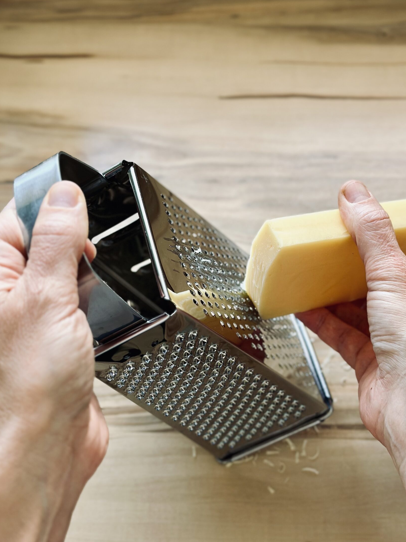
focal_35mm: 57
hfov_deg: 25.6
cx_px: 235
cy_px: 309
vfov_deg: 33.7
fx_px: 891
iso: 125
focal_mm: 6.86
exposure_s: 1/66
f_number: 1.78
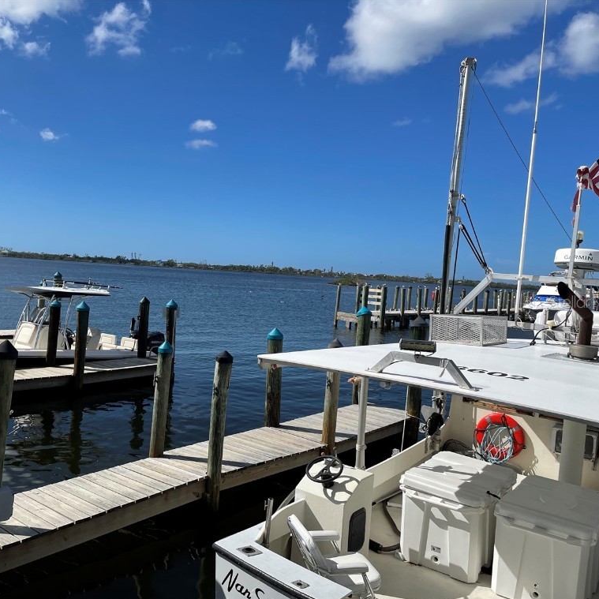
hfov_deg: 51.9
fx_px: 607
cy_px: 301
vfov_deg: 52.5
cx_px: 219
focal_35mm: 31
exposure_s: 1/6135
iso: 32
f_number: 1.6
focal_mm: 4.2
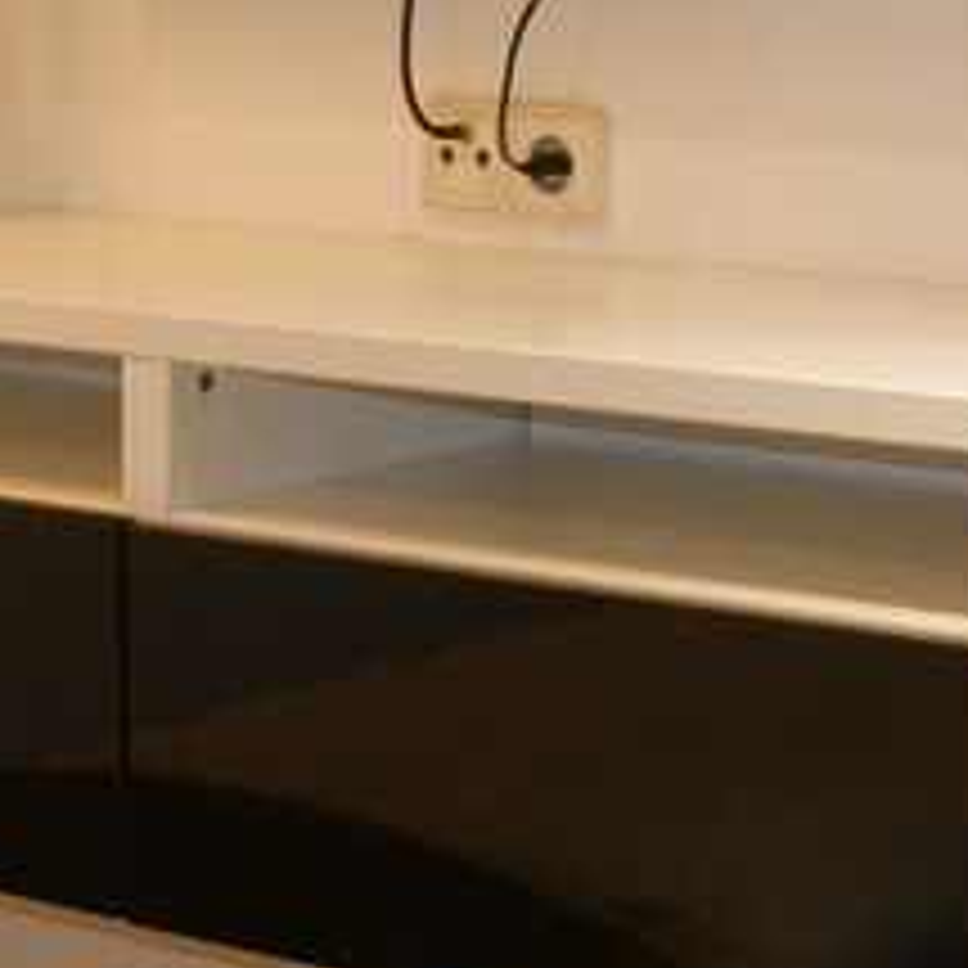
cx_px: -225
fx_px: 4366
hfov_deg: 12.3
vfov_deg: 12.6
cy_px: 547
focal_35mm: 138
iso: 640
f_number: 3.5
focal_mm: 14
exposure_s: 1/60
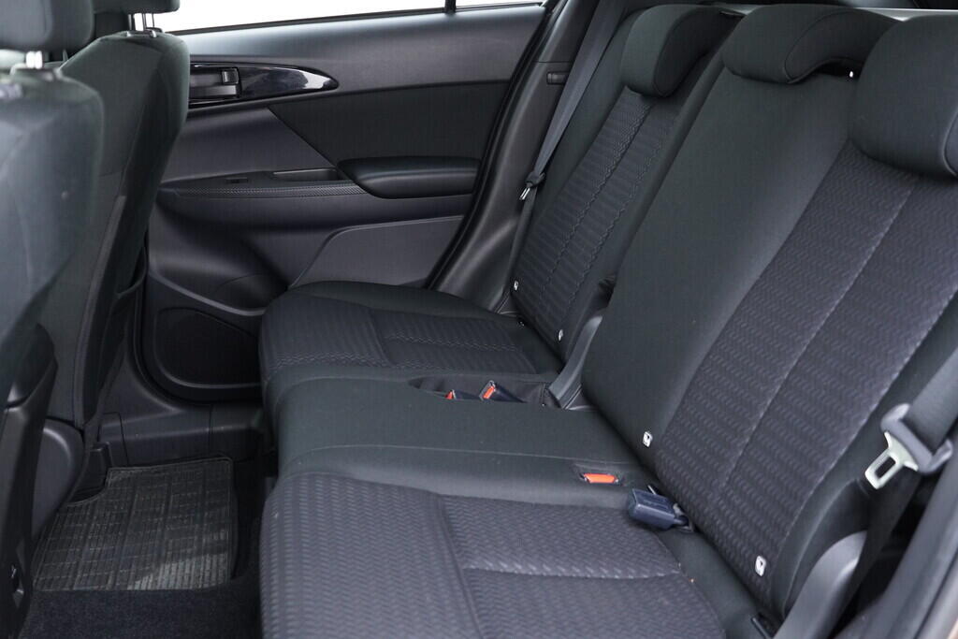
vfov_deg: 36.9
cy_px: 320
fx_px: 958
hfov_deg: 53.1
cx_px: 479
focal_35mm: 36
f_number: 2.8
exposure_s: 1/40
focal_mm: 24
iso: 1000
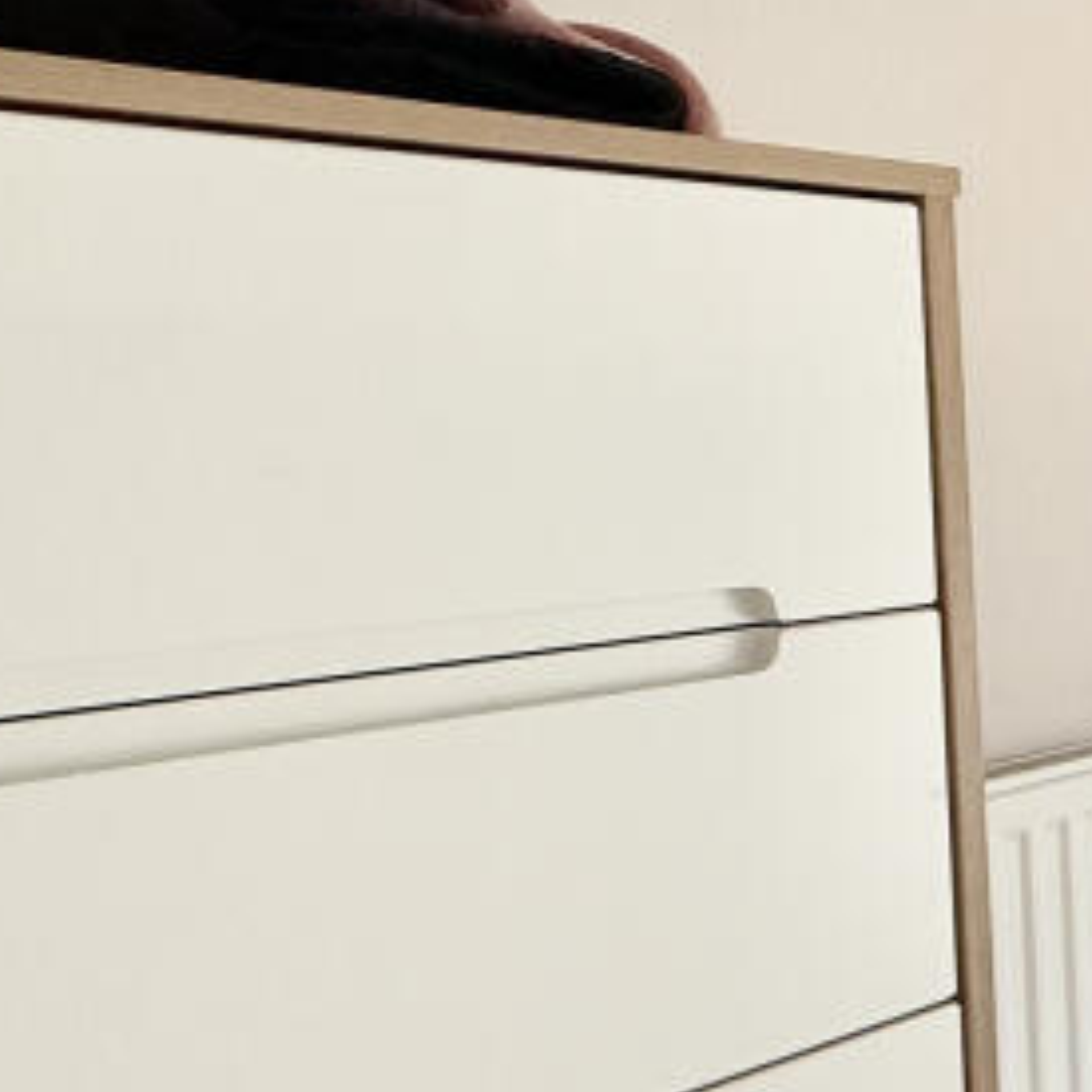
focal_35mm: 46
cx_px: 1974
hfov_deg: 22.0
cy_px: 492
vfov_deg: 36.8
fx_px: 1642
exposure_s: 1/333
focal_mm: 2.22
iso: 64
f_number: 2.2
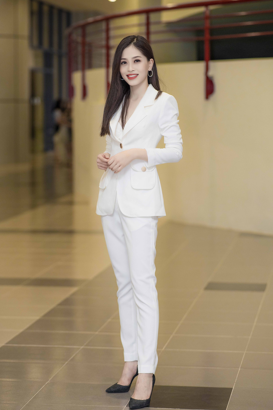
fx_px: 1297
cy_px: 200
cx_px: 129
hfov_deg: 12.0
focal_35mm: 114
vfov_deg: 17.9
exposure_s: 1/200
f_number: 2.5
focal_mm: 105
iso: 1000
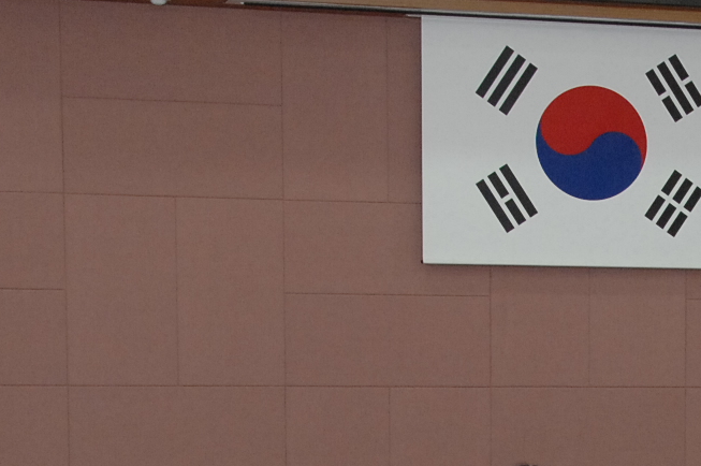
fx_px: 2490
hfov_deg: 15.4
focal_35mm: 128
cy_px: 512
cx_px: 860
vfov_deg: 10.6
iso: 800
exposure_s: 1/60
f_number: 6.7
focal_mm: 26
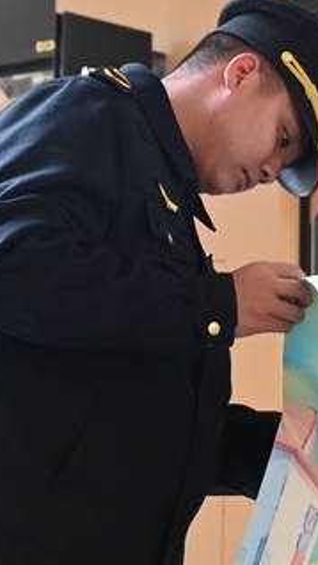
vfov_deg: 17.3
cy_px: 314
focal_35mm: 124
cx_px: 442
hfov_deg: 9.6
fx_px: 1858
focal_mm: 47
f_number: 5.3
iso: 3600
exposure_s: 1/60
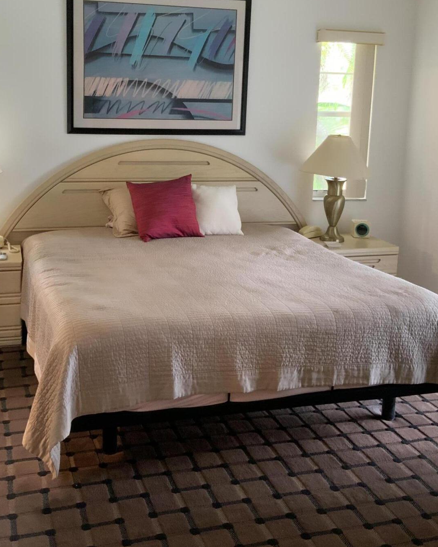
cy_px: 199
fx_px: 681
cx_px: 183
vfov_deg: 43.4
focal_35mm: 42
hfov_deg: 35.6
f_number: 1.8
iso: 160
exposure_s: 1/60
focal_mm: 3
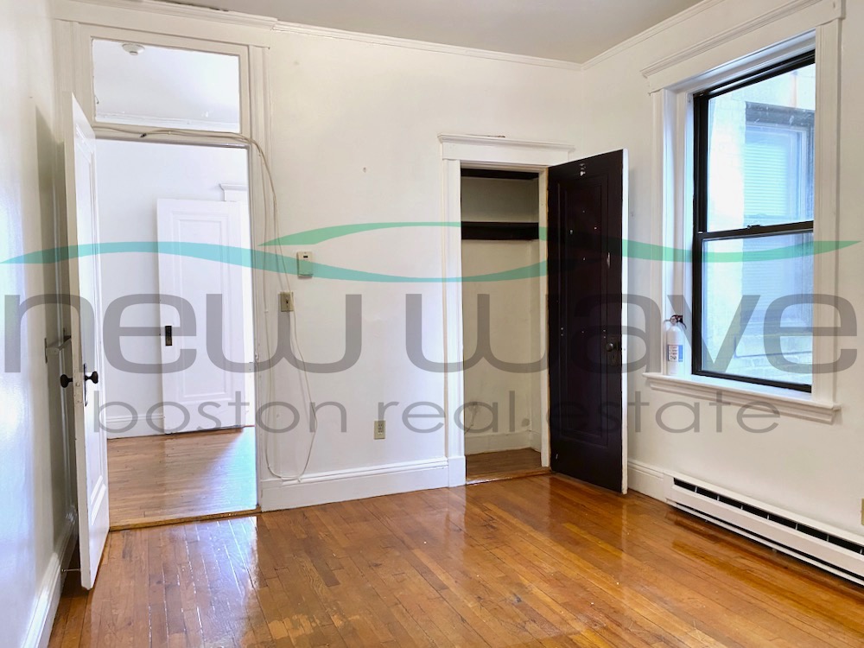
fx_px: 649
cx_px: 432
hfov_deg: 67.3
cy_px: 324
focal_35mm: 26
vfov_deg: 53.1
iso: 125
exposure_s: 1/60
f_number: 1.8
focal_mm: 4.25
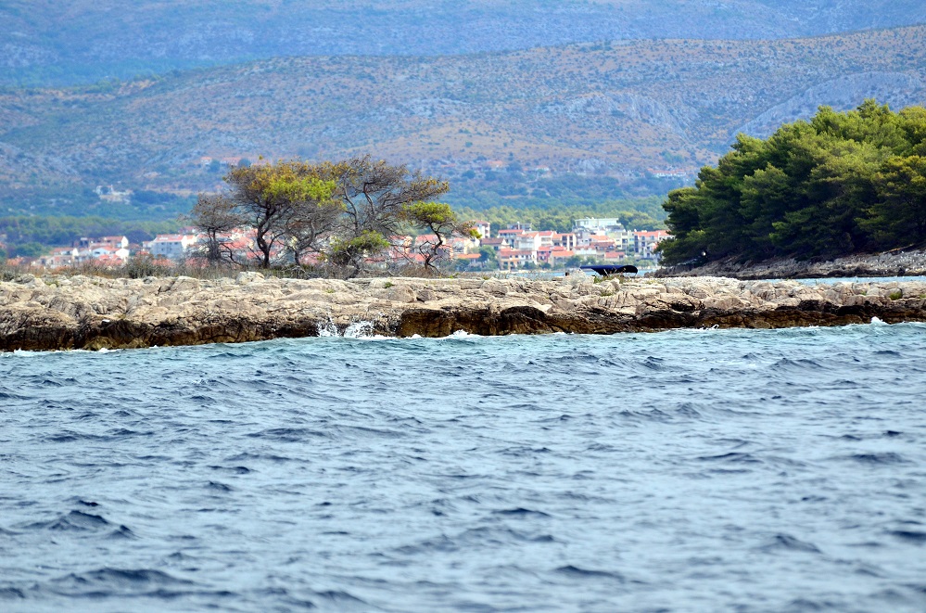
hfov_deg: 6.0
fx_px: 8853
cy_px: 306
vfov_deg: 4.0
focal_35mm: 345
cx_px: 463
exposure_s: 1/2500
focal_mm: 230
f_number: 5.3
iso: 640
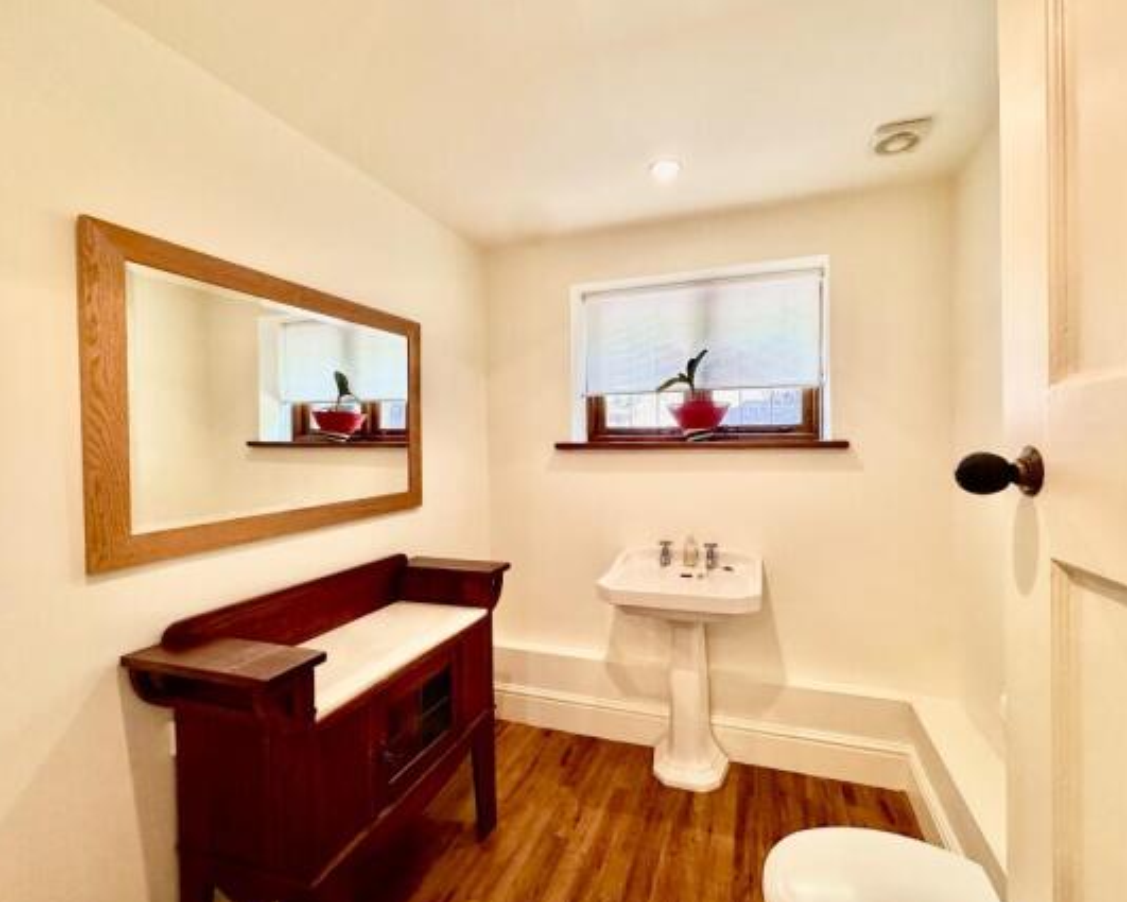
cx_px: 600
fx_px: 500
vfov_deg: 84.1
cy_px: 447
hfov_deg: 96.7
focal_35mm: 15
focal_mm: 2.22
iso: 320
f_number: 2.2
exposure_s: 1/100
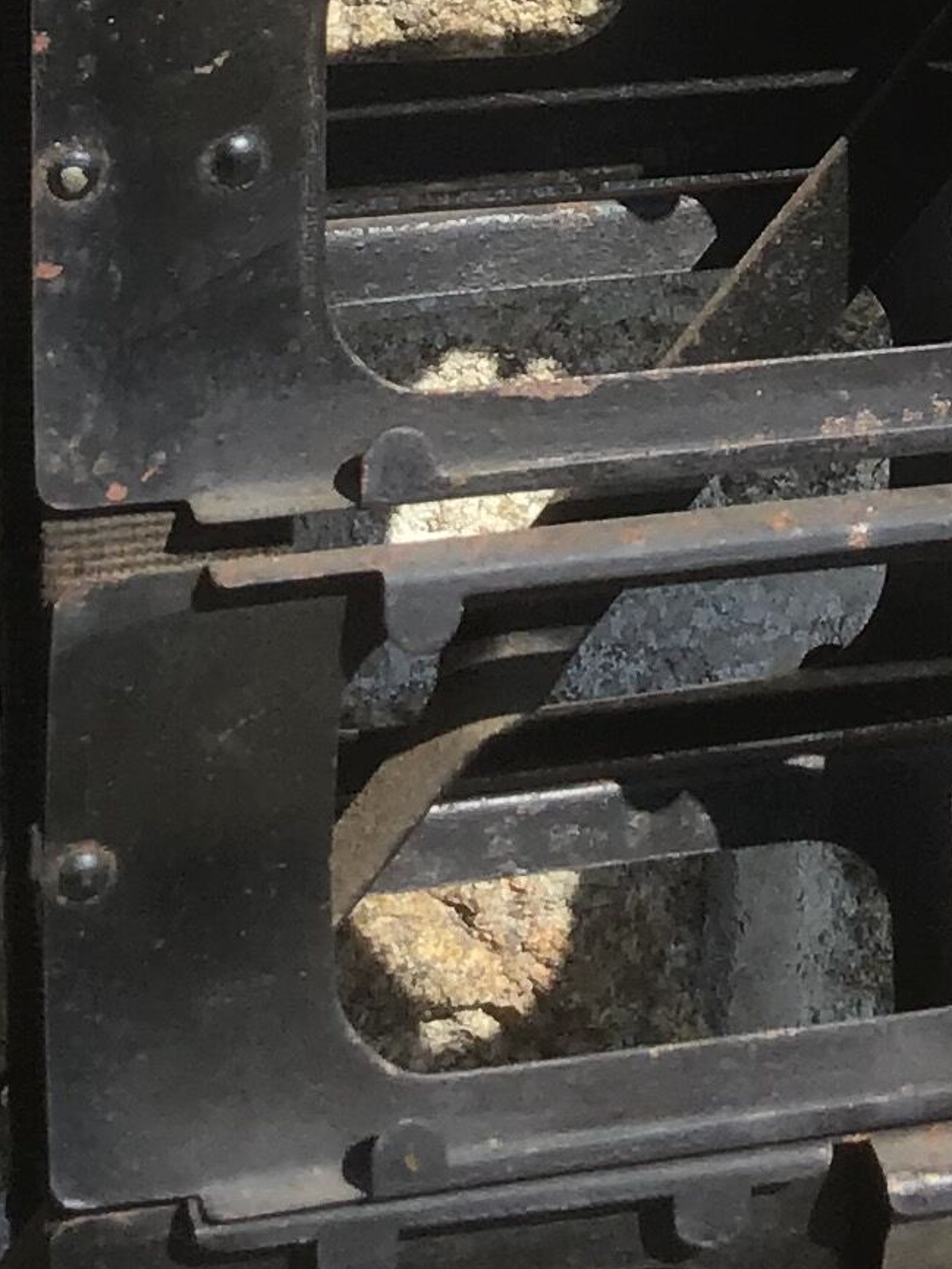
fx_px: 4289
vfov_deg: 15.6
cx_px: 691
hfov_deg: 12.6
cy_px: -584
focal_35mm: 117
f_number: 2.4
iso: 25
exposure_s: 1/769
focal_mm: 3.3
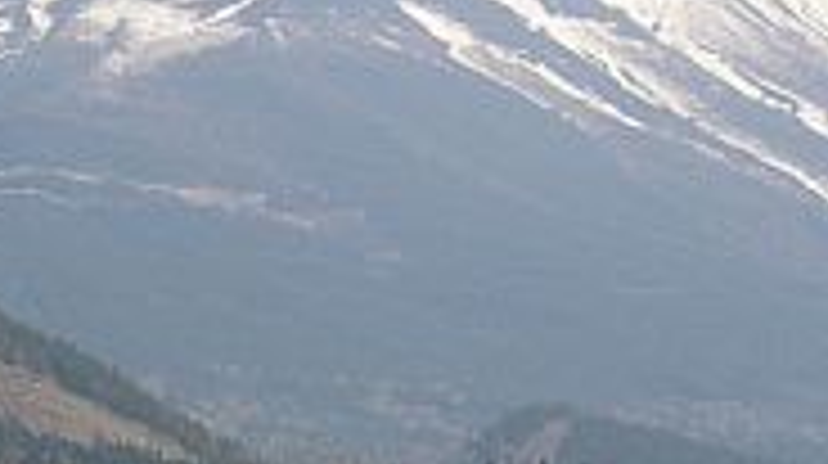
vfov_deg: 5.0
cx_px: 328
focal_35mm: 243
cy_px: 473
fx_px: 5329
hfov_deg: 8.9
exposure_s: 1/100
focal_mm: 16.5
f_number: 9
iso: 50
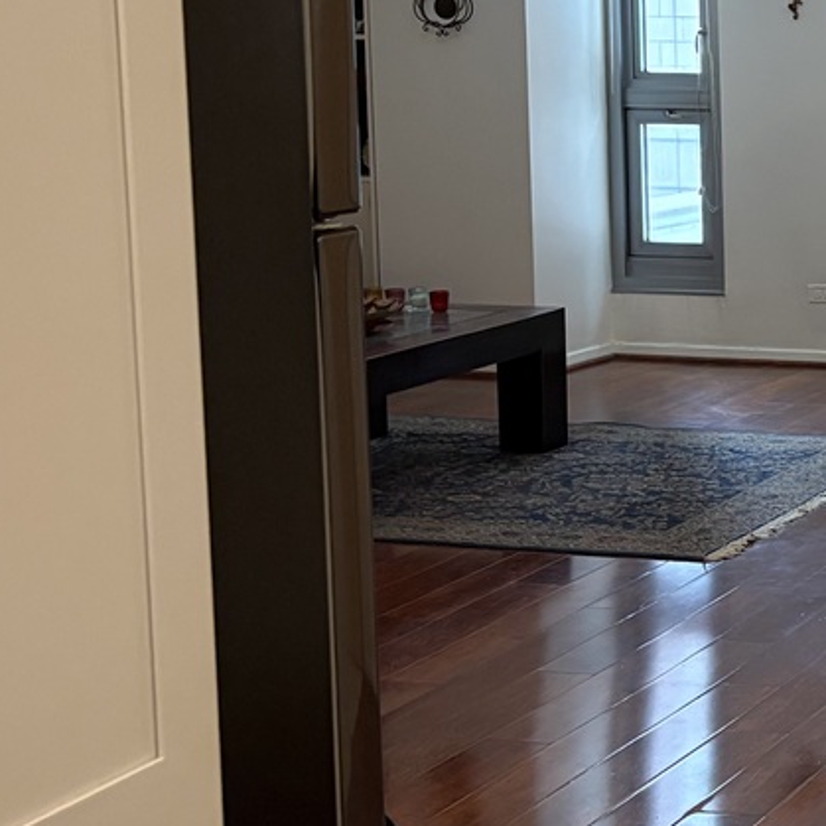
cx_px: 1268
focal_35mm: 79
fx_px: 2133
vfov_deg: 21.9
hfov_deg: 19.0
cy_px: 319
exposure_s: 1/60
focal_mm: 5.96
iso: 320
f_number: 1.6
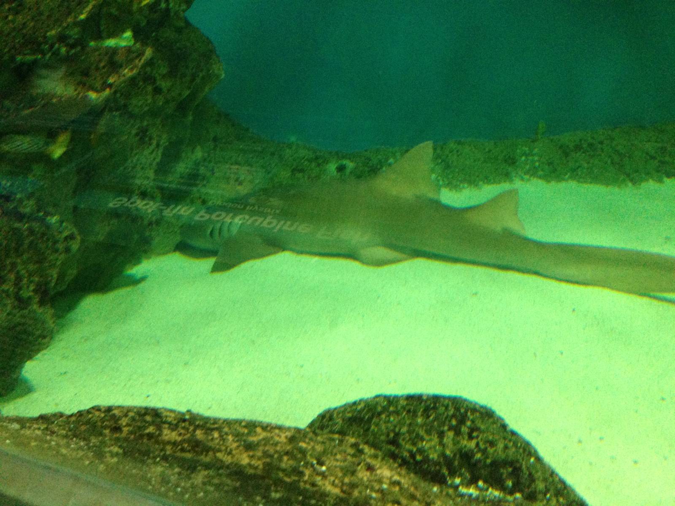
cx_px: 338
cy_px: 253
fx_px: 643
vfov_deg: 42.9
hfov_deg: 55.4
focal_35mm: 33
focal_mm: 4.12
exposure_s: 1/17
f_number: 2.4
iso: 400
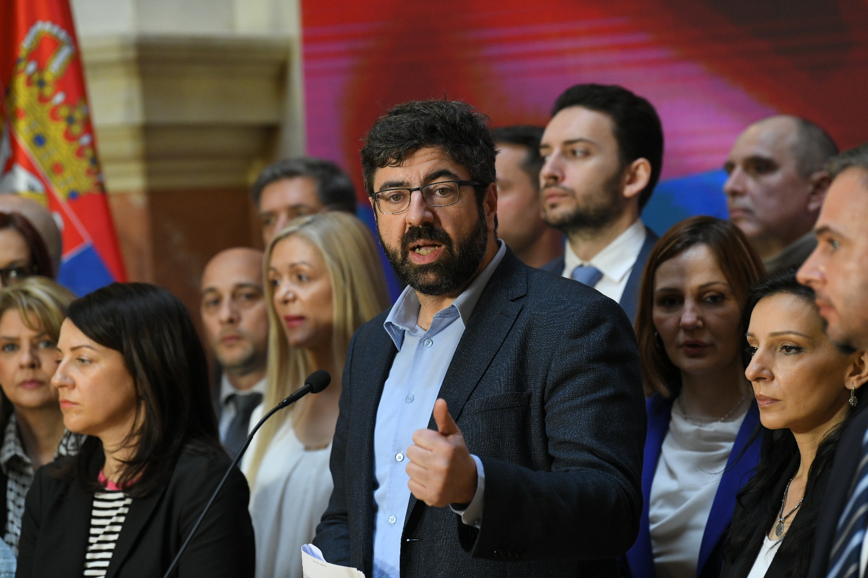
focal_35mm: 170
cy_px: 289
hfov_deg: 12.1
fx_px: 4099
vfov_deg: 8.1
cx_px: 434
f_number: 4
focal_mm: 170
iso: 3200
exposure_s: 1/400
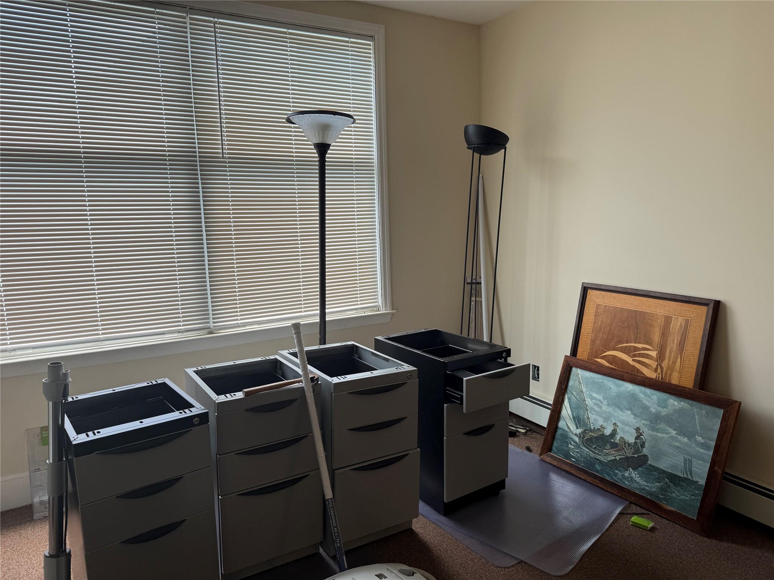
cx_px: 387
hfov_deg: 71.6
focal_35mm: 24
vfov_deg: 56.8
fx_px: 537
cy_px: 290
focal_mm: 6.76
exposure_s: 1/121
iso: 80
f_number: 1.78
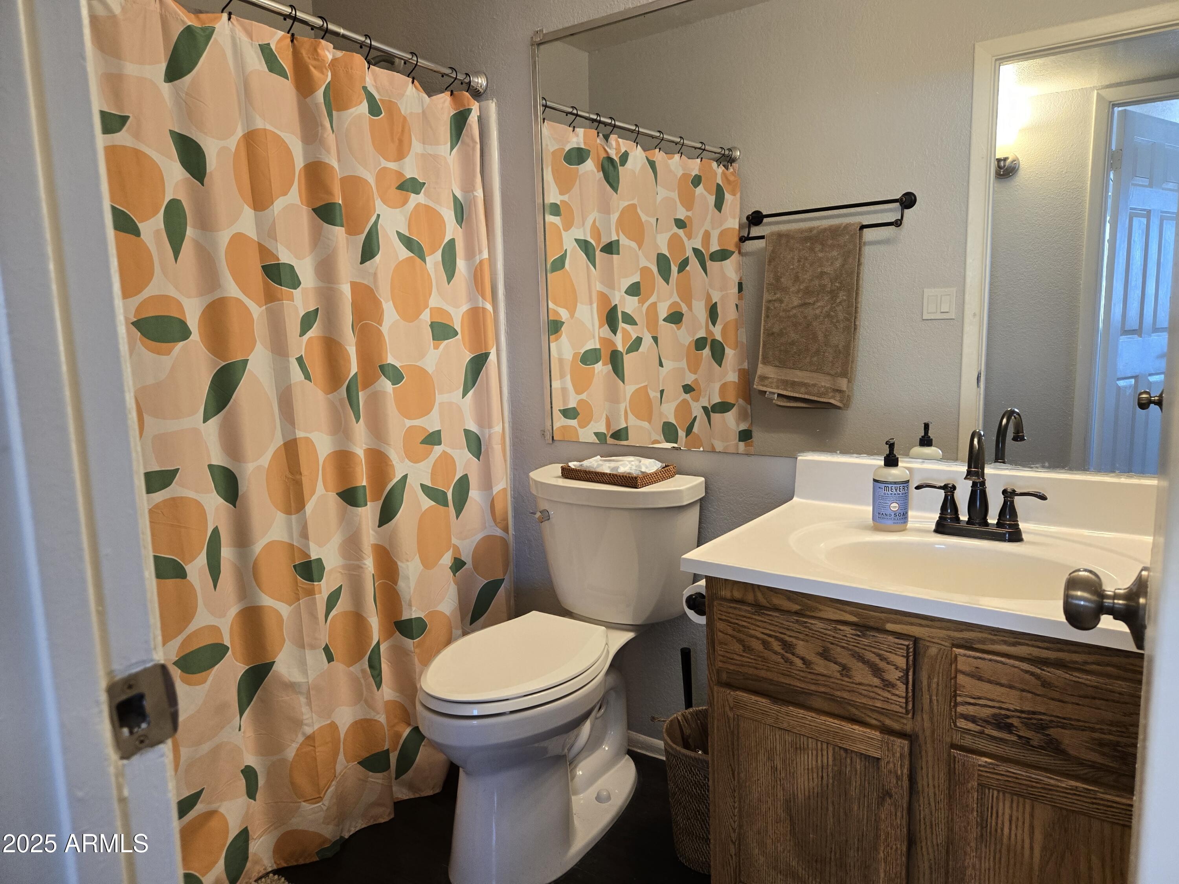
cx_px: 590
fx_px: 783
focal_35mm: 23
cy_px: 442
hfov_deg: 73.9
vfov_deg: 58.9
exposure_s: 1/120
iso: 200
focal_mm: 5.4
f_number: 1.8
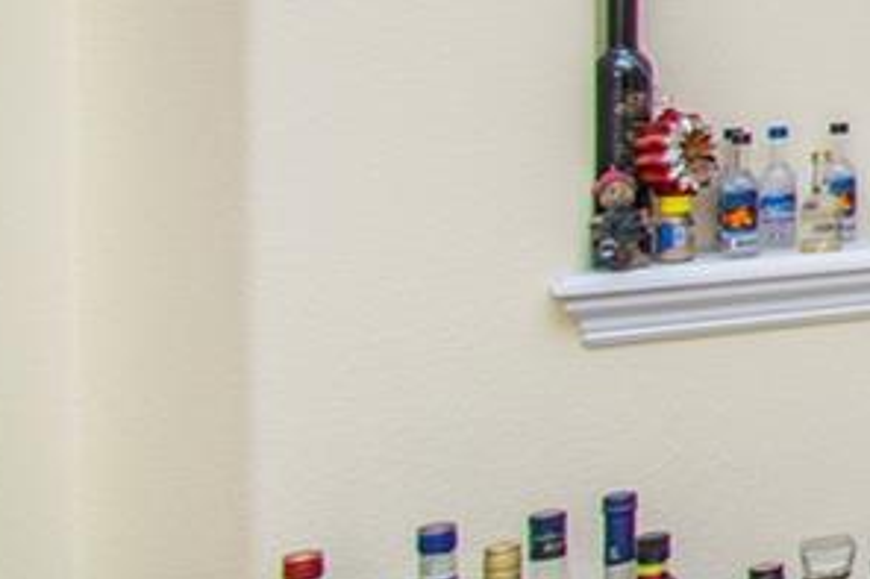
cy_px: -62
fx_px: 1956
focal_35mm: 81
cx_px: 2260
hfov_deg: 13.7
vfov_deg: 16.3
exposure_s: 1/80
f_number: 4.5
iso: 400
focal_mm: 10
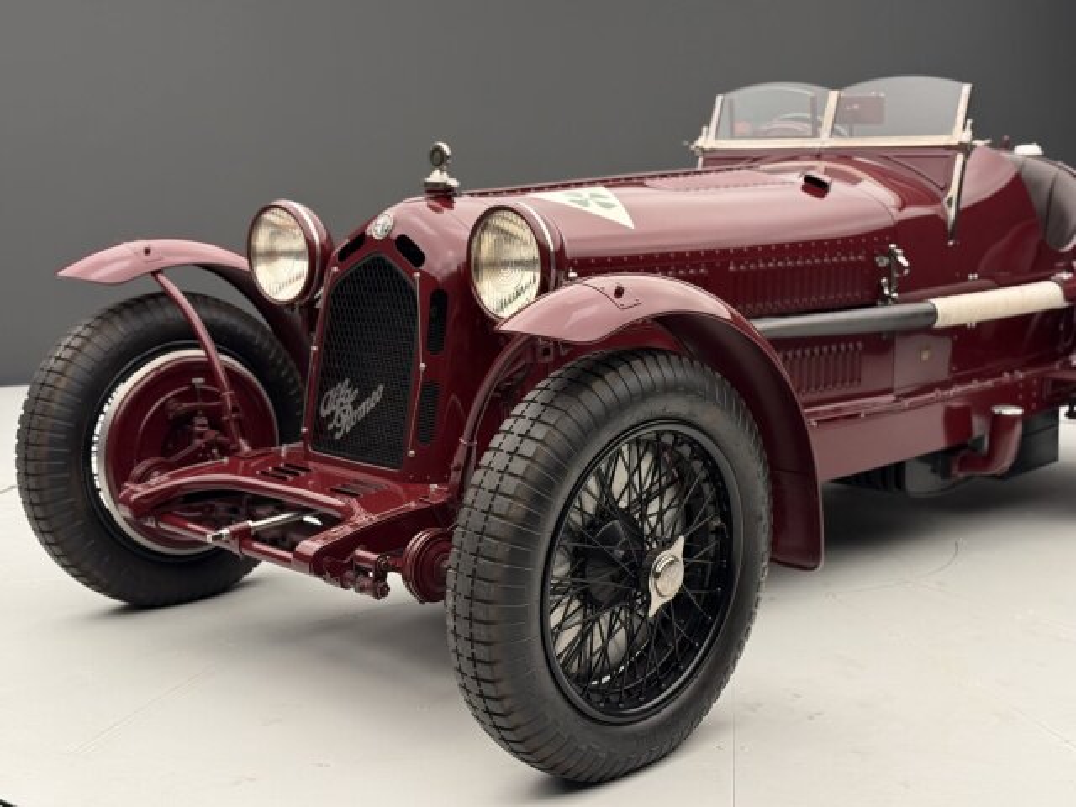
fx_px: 1492
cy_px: 404
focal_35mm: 48
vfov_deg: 30.3
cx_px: 538
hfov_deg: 39.7
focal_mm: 6.76
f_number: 1.78
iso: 160
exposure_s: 1/66
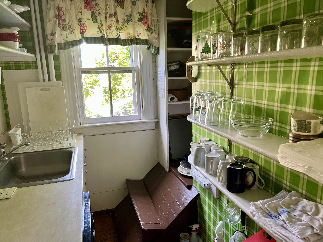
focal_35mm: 26
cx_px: 162
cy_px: 121
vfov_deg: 53.1
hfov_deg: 67.3
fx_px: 243
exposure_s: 1/121
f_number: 1.5
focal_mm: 5.7
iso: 125
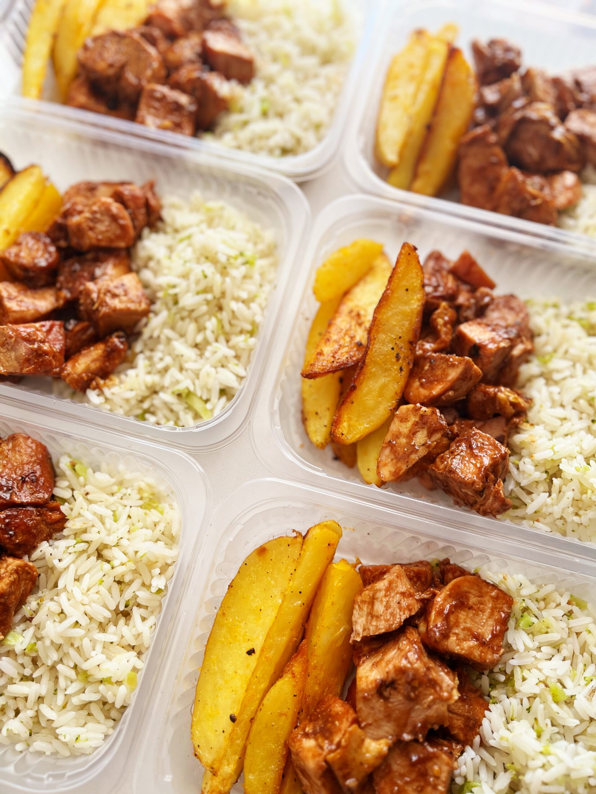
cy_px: 397
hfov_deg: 53.1
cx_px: 298
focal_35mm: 26
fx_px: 597
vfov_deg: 67.3
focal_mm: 5.1
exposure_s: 1/122
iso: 40
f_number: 1.6
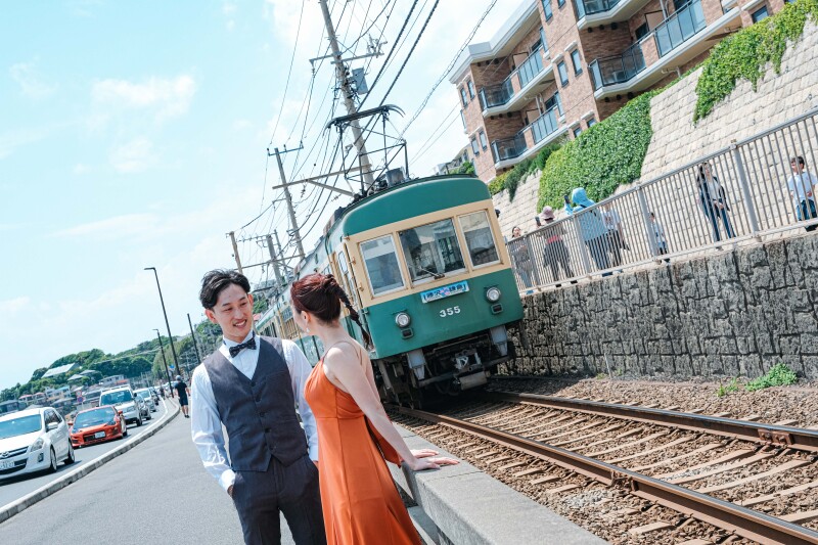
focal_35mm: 56
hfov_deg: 35.6
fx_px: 1272
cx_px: 409
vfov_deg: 24.2
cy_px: 272
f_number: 6.4
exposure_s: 1/320
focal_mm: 37.6
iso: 160
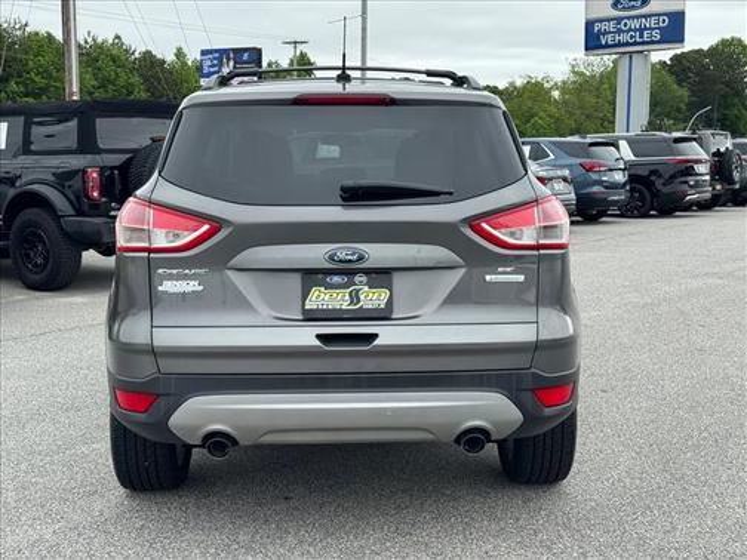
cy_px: 280
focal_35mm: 48
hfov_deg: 39.7
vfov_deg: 30.3
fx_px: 1036
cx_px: 374
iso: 64
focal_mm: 6.76
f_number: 1.78
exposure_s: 1/1366
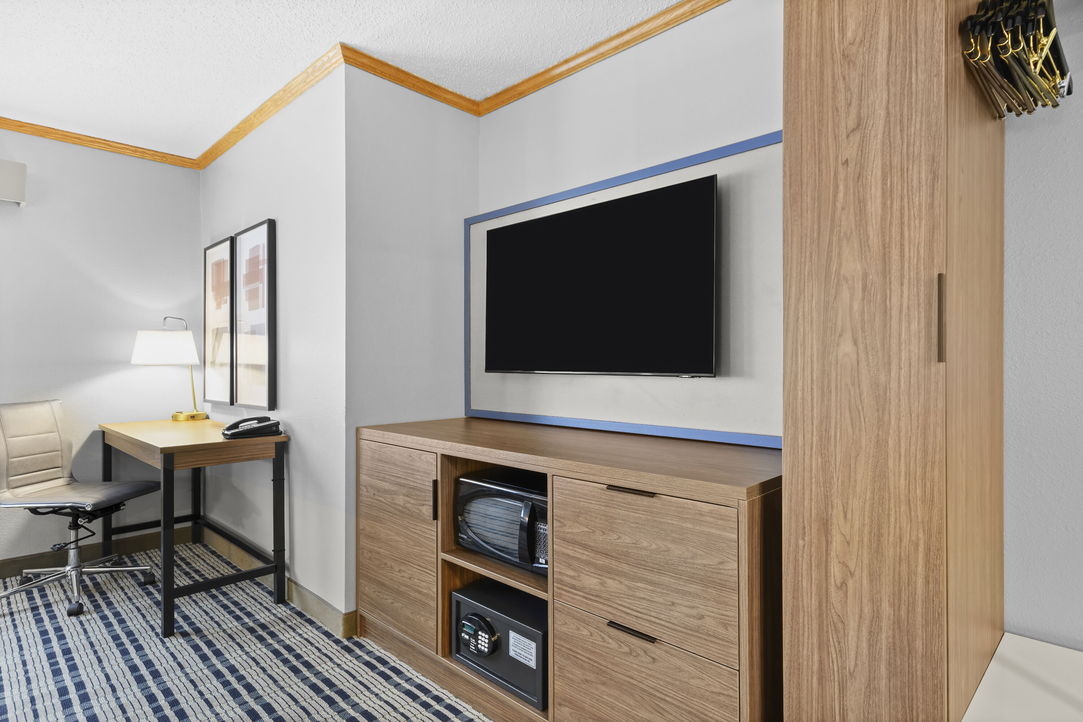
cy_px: 361
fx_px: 587
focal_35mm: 20
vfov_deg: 63.2
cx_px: 542
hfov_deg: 85.4
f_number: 8
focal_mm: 13
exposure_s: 1
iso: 400
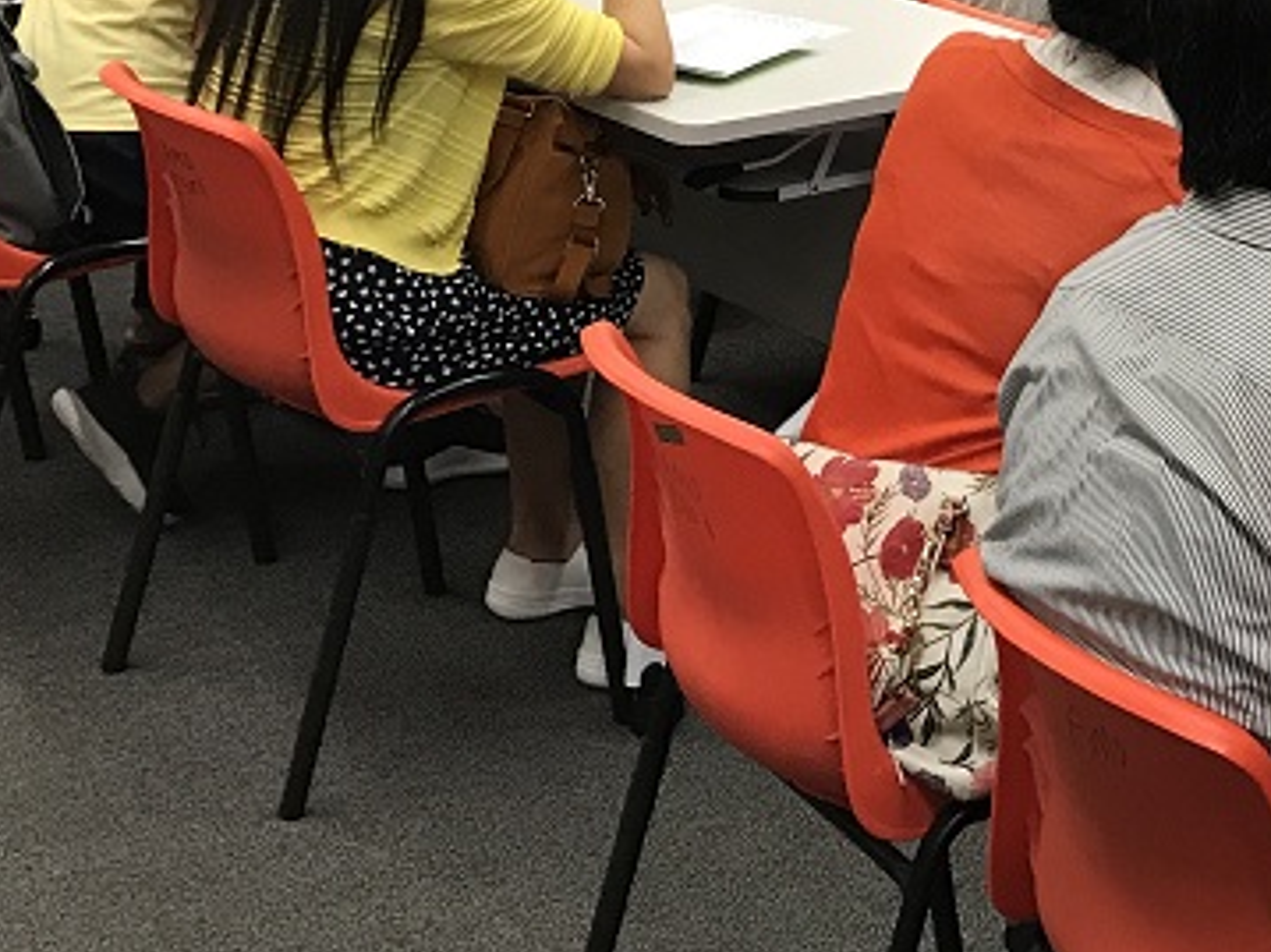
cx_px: 1452
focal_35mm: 78
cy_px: -120
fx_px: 2863
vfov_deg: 18.1
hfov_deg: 23.3
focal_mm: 3.99
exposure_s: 1/25
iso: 40
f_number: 1.8
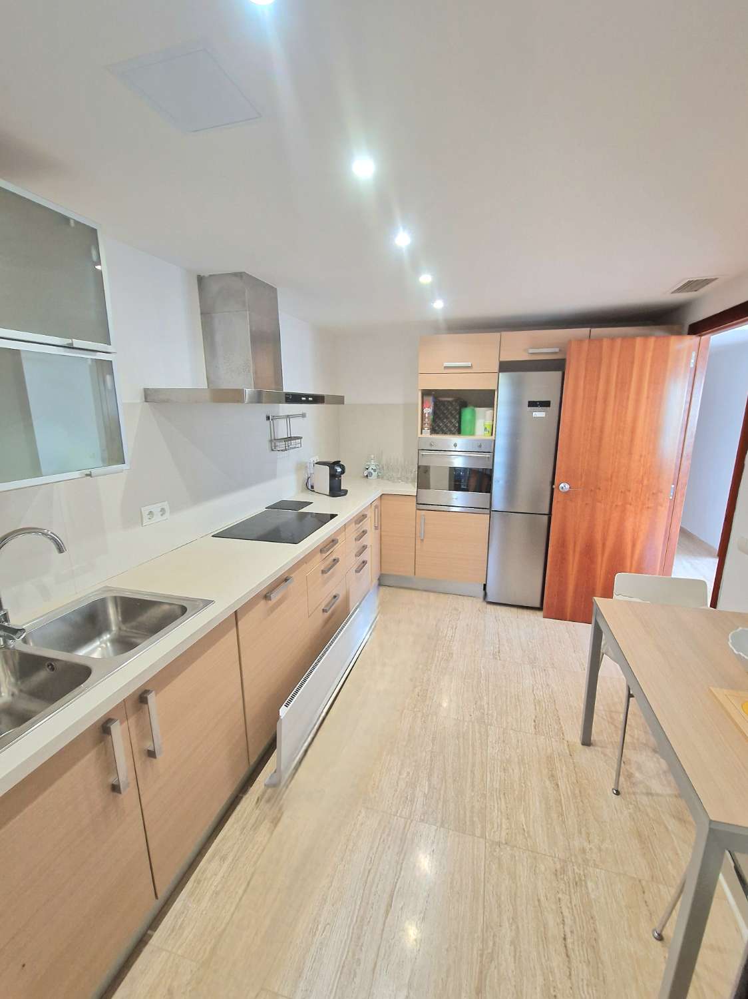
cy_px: 500
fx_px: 375
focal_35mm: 13
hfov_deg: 89.9
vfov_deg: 106.2
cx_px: 374
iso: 250
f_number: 2.2
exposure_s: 1/50
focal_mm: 2.2
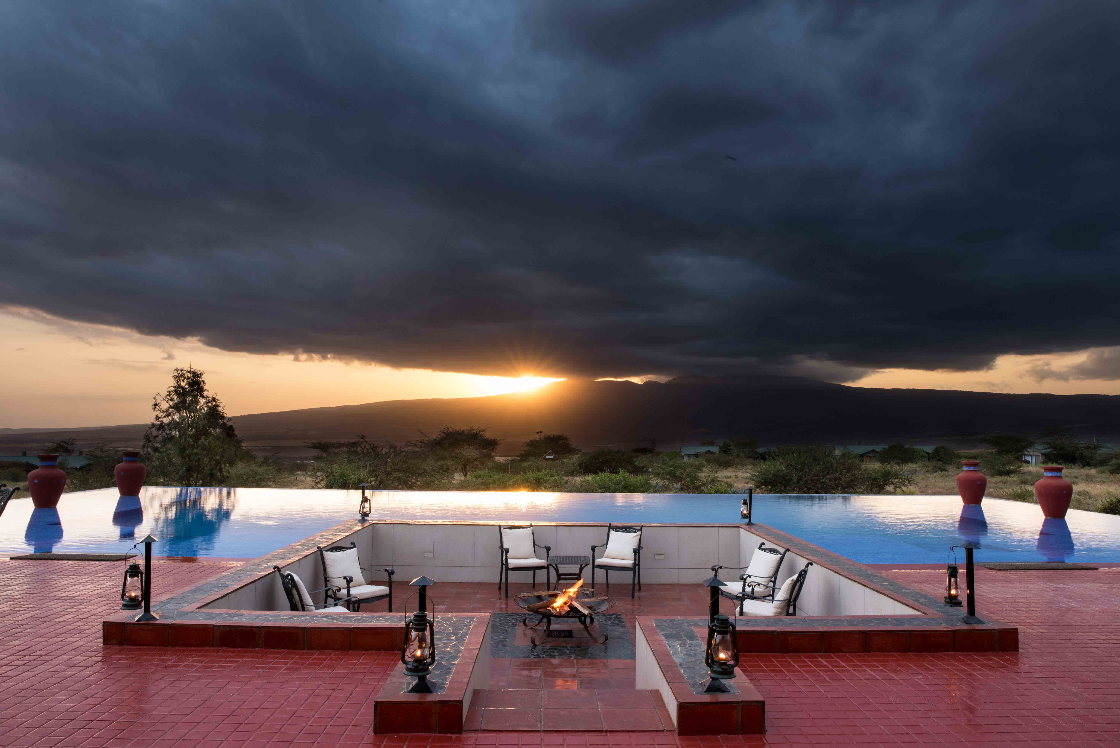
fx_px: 747
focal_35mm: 24
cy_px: 374
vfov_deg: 53.2
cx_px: 560
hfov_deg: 73.7
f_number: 14
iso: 400
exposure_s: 1/50
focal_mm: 24
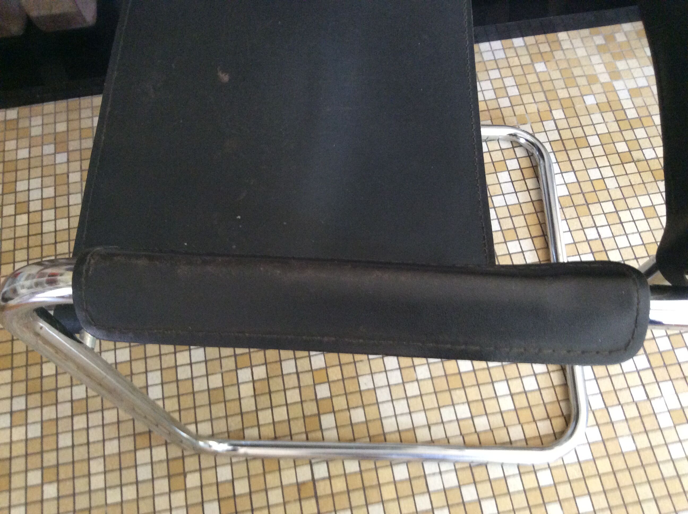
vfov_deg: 44.1
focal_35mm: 32
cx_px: 344
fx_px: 635
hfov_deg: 56.9
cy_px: 257
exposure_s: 1/25
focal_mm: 3.3
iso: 250
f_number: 2.4
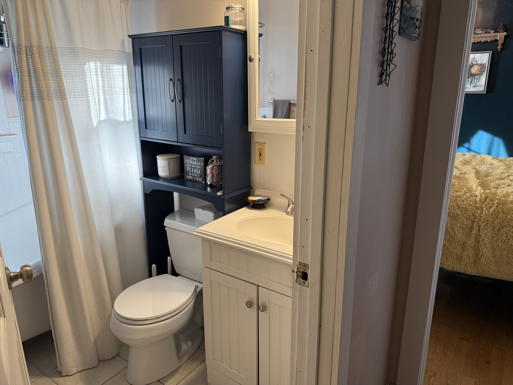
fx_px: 356
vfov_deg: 56.8
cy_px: 192
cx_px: 256
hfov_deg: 71.6
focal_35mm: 24
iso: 200
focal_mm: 6.76
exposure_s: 1/120
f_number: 1.78
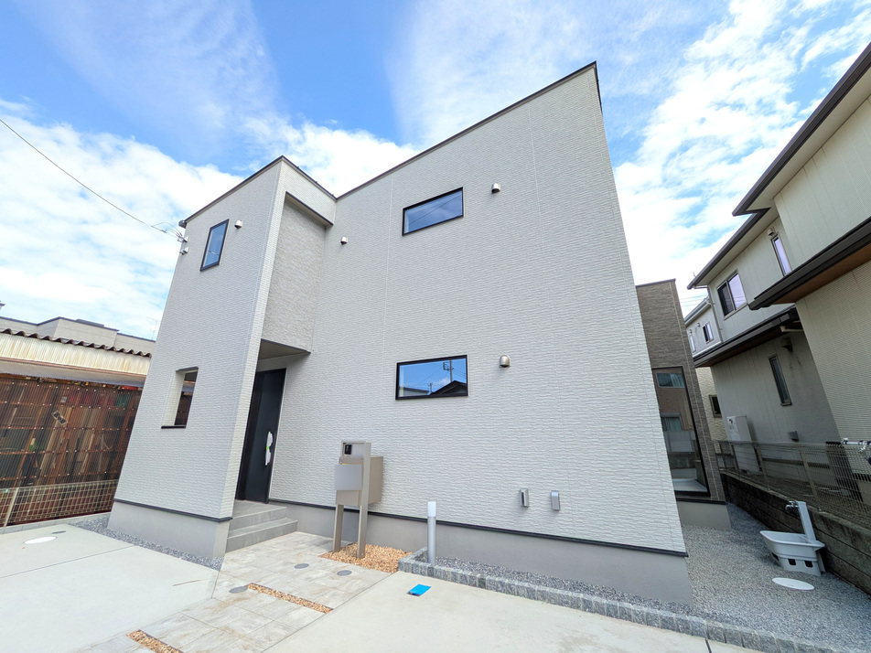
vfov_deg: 85.7
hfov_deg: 102.1
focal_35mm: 14
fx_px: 352
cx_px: 436
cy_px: 326
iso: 51
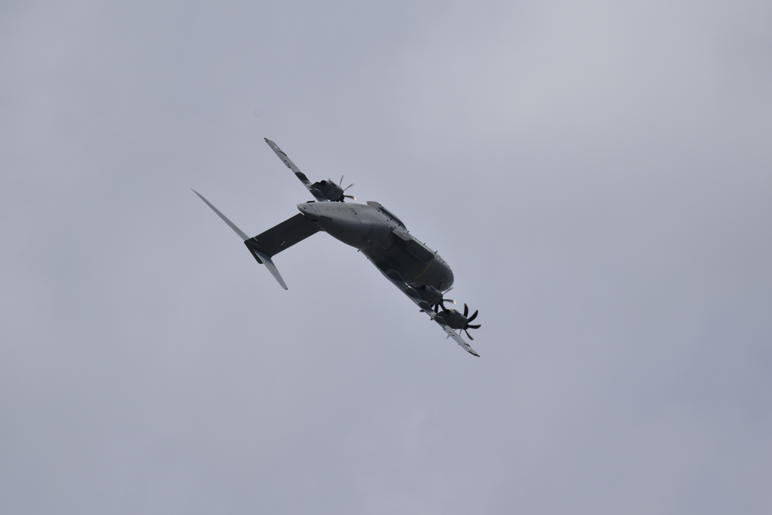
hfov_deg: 7.6
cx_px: 386
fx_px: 5790
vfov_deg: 5.1
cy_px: 258
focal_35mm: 270
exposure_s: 1/800
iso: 200
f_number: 13
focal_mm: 180
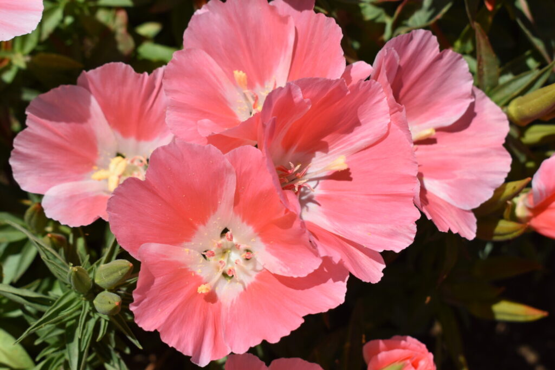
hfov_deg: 29.2
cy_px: 185
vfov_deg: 19.7
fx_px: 1064
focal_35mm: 69
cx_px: 278
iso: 100
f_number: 10
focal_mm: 46
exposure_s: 1/400
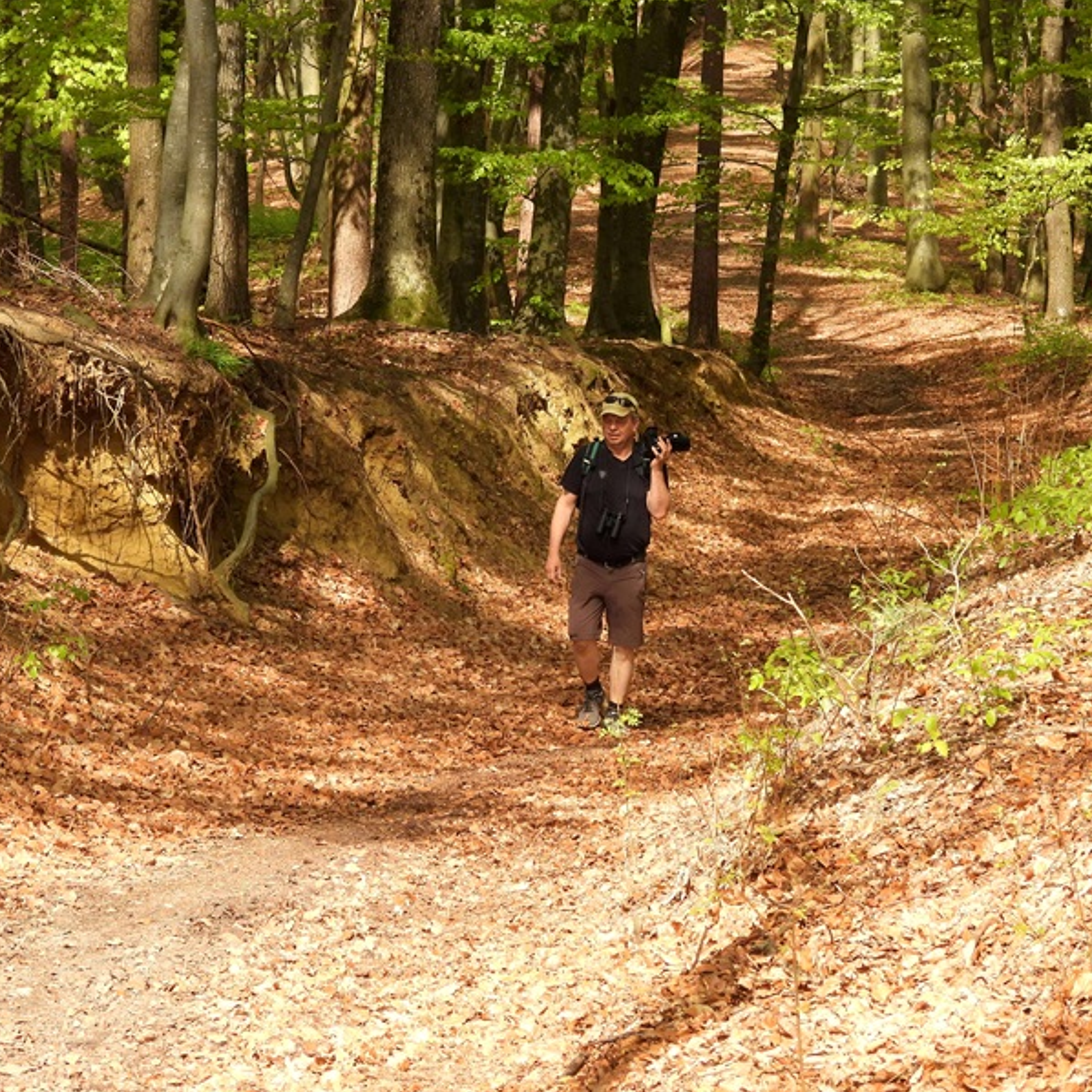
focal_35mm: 136
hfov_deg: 12.8
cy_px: 546
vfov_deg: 12.8
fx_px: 4854
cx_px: 497
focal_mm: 20.5
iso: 100
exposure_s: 1/250
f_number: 4
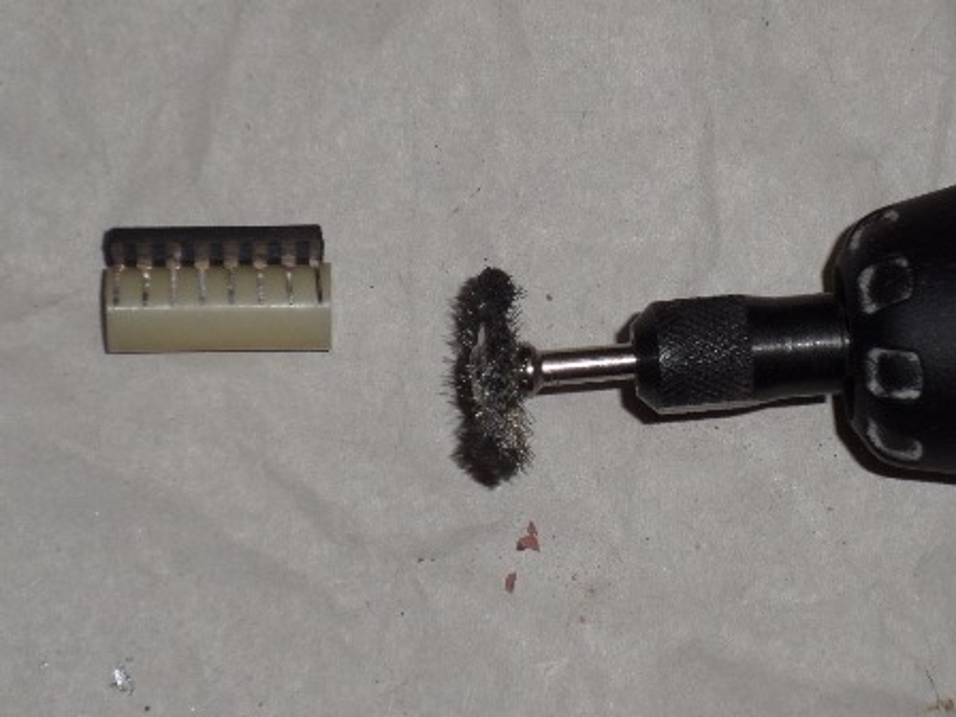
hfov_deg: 14.1
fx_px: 3866
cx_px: 478
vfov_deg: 10.6
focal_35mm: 140
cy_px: 358
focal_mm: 25
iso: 100
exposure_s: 1/60
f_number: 16.4
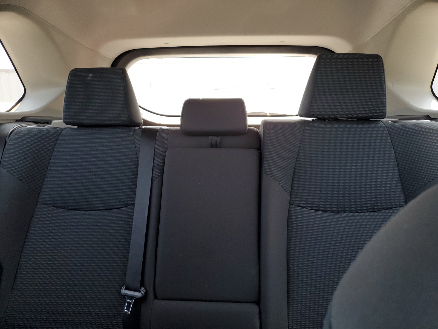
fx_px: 329
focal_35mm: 26
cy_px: 164
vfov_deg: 53.1
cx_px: 219
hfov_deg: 67.3
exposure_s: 1/120
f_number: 1.5
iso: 73
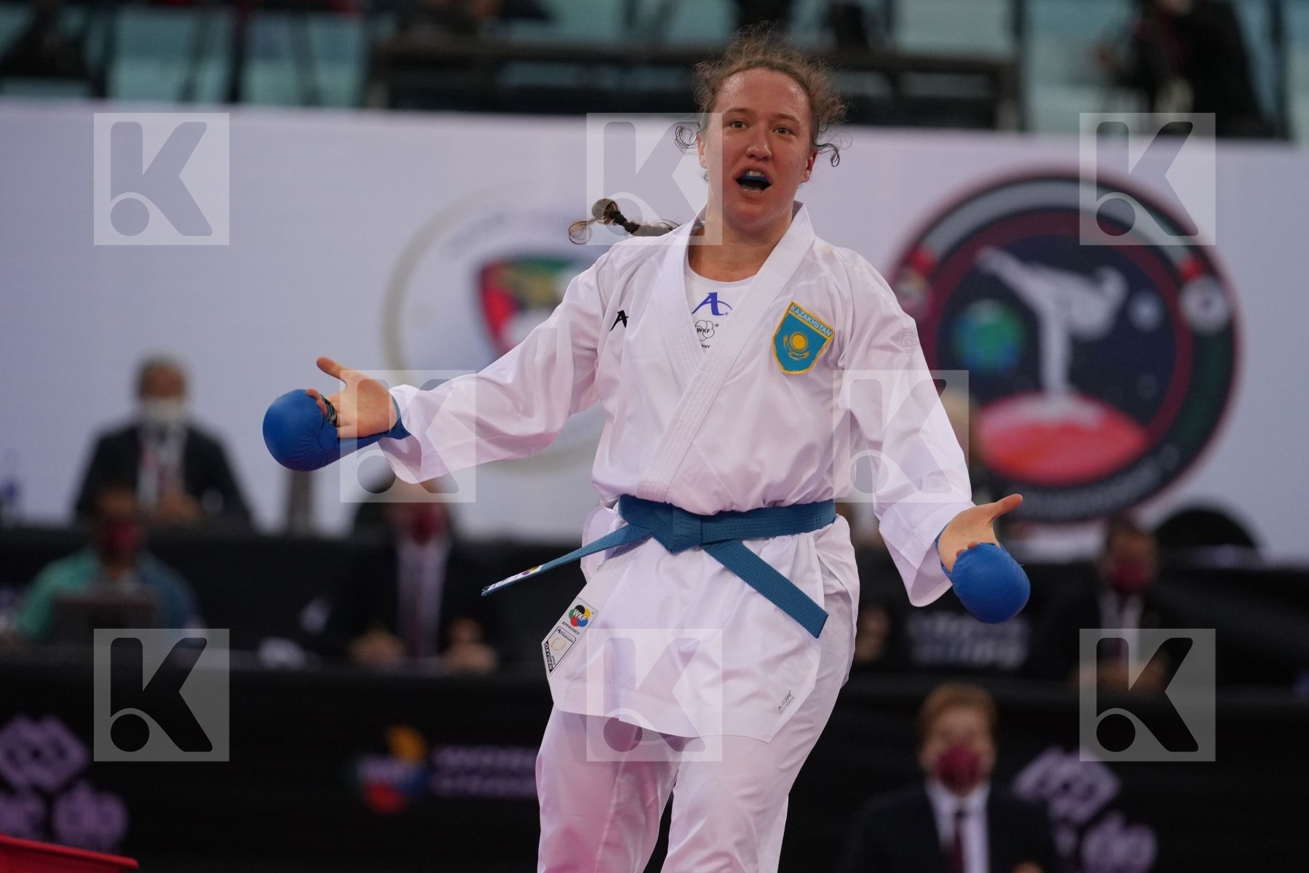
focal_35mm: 300
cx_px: 654
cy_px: 436
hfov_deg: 6.9
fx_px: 10907
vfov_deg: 4.6
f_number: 2.8
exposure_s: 1/1000
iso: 1600
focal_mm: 200
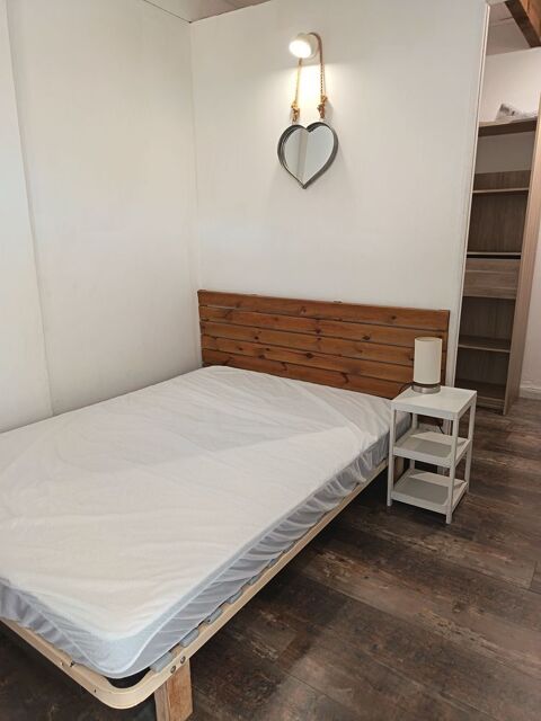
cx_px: 270
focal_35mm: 24
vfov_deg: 71.6
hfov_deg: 56.8
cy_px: 360
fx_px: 500
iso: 1745
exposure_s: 1/33.3
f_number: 1.75
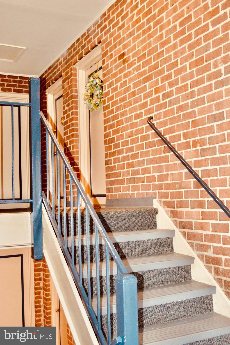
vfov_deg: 49.6
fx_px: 374
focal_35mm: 39
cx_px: 115
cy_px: 172
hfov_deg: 34.2
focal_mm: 26
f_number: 4
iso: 1800
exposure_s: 1/60
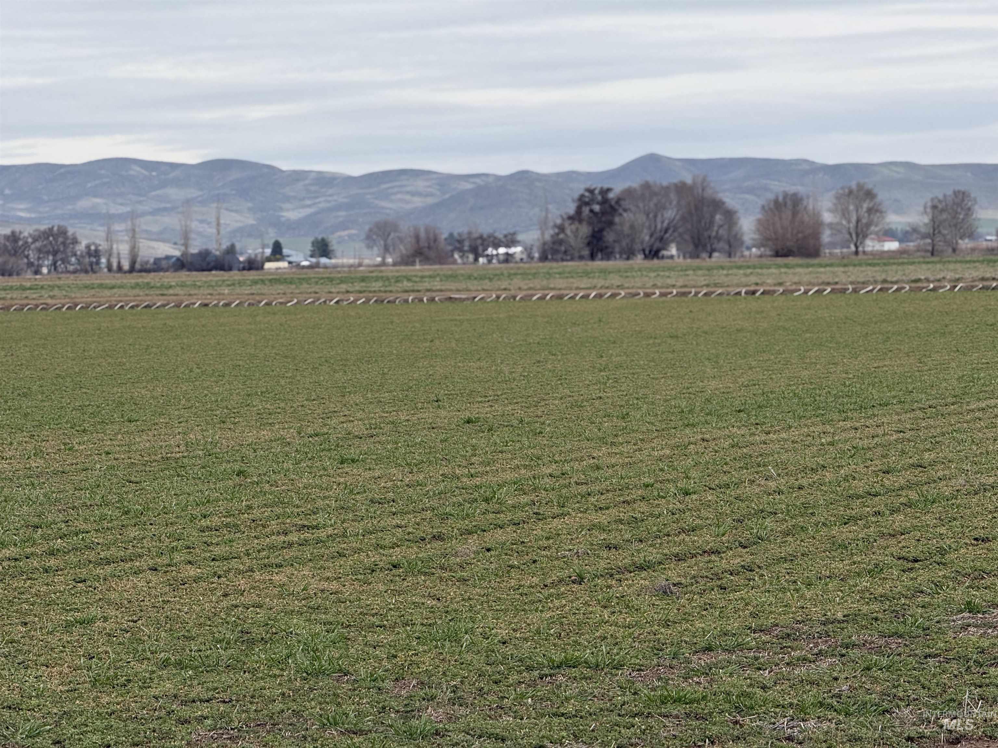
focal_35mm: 120
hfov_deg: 16.4
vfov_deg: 12.3
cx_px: 499
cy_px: 374
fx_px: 3460
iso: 64
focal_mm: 15.66
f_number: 2.8
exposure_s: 1/1248
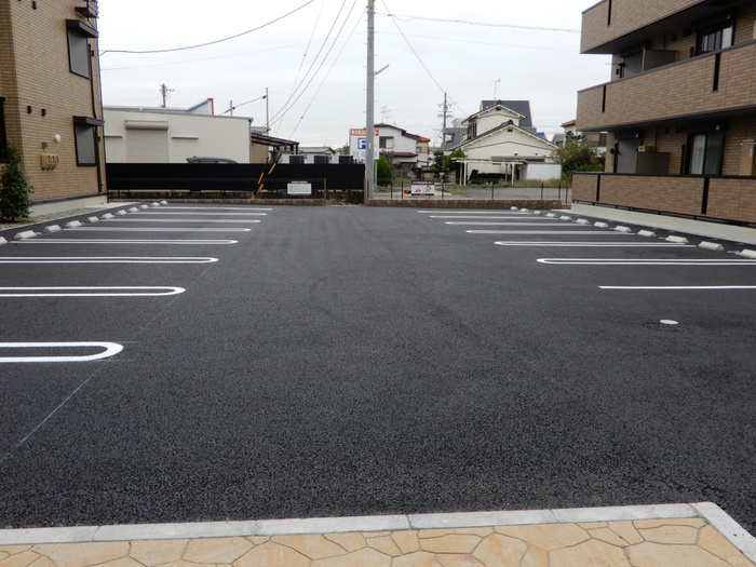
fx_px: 655
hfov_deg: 60.0
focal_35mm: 30
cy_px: 284
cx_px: 378
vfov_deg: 46.8
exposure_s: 1/250
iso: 80
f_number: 3.5
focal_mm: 5.4
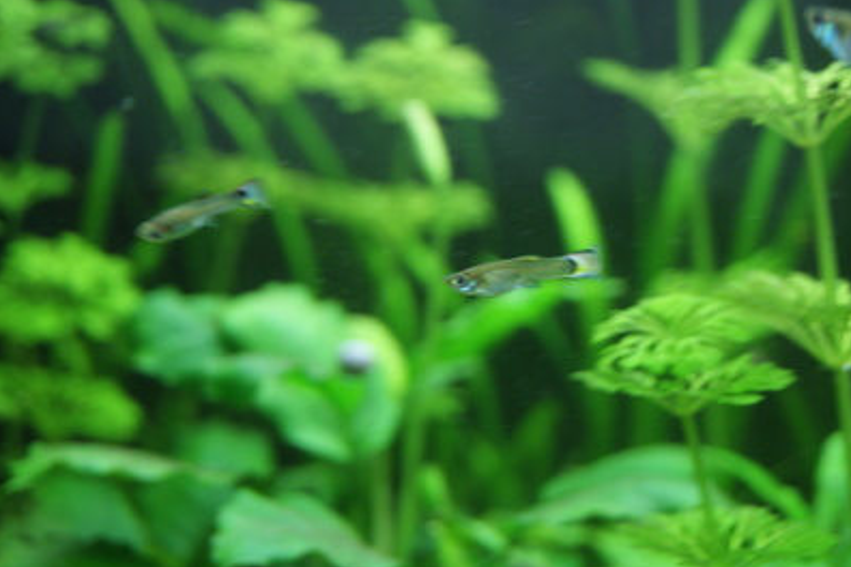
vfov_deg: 16.4
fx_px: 1974
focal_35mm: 84
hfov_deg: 24.3
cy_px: 284
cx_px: 426
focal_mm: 55
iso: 400
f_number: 5.6
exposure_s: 1/20
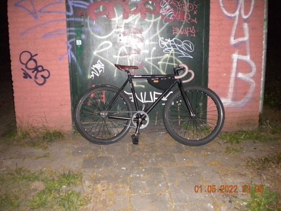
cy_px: 106
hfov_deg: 52.6
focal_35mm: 35
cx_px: 140
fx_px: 284
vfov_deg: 40.7
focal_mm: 6.3
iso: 594
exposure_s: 1/30
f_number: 3.1
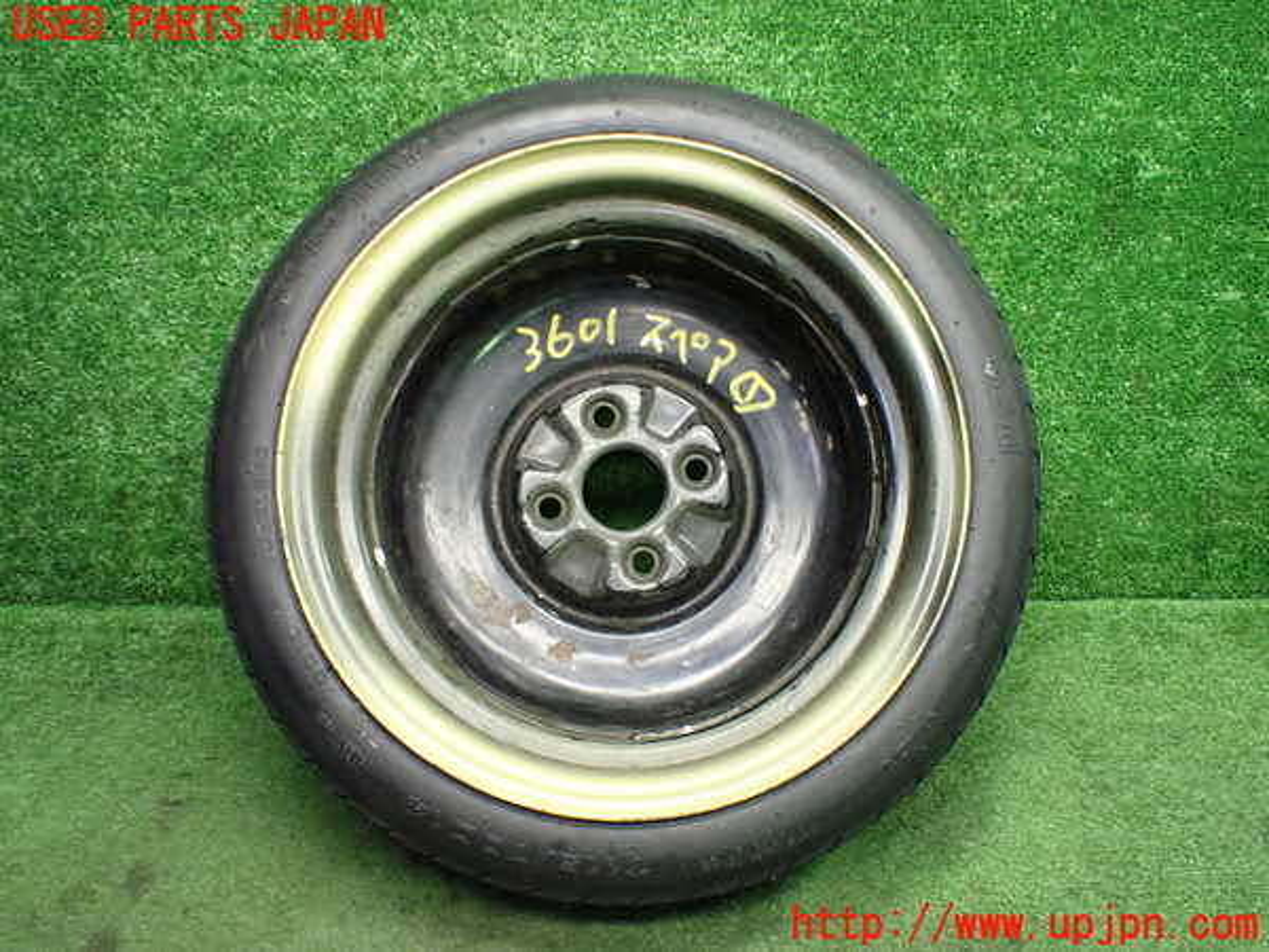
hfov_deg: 60.0
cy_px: 476
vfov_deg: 46.8
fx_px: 1100
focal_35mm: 30
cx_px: 634
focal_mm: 5.4
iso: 800
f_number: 2.3
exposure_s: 1/100
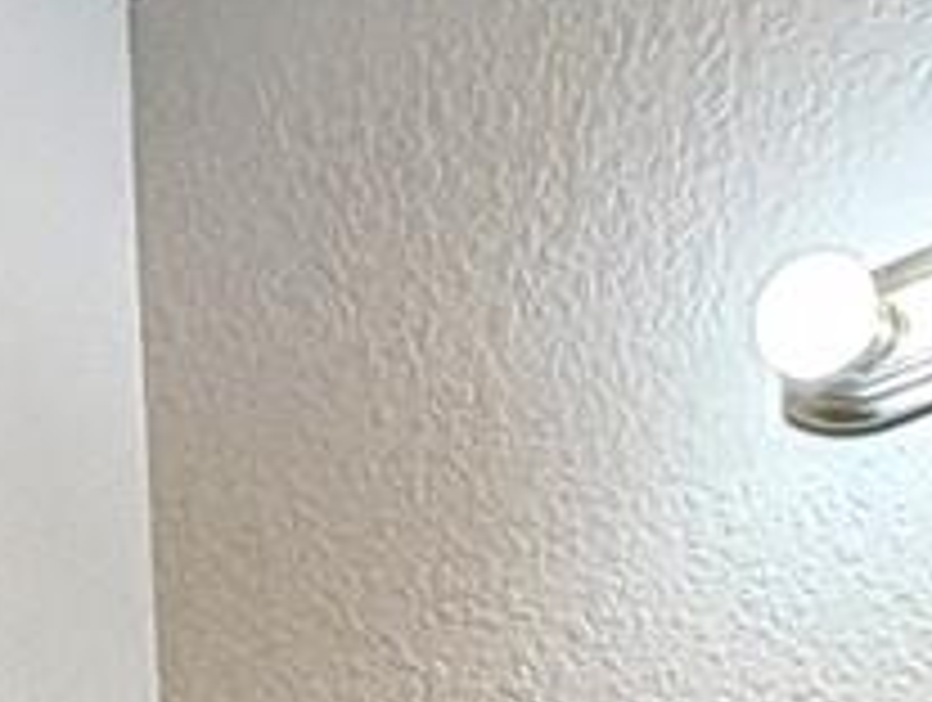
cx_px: -320
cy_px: 1710
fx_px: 2913
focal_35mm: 108
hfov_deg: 17.0
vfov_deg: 11.3
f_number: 2.2
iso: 200
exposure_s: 1/60
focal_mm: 2.22
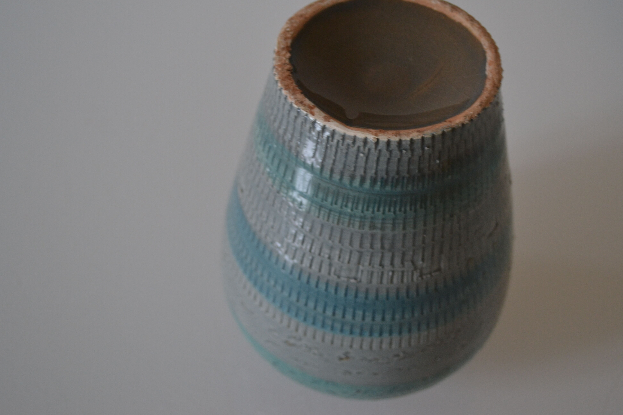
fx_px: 986
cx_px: 328
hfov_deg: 35.0
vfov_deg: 23.8
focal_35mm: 57
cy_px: 172
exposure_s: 1/15
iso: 500
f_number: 4.8
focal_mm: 32
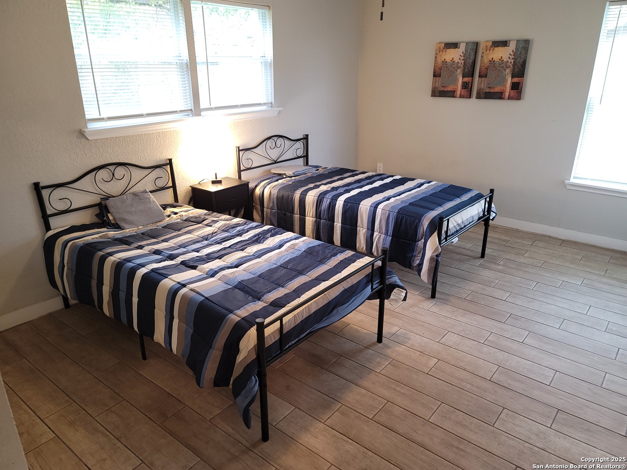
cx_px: 314
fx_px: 453
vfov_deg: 54.9
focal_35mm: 25
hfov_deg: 69.4
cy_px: 235
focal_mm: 7
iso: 100
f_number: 1.8
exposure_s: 1/8
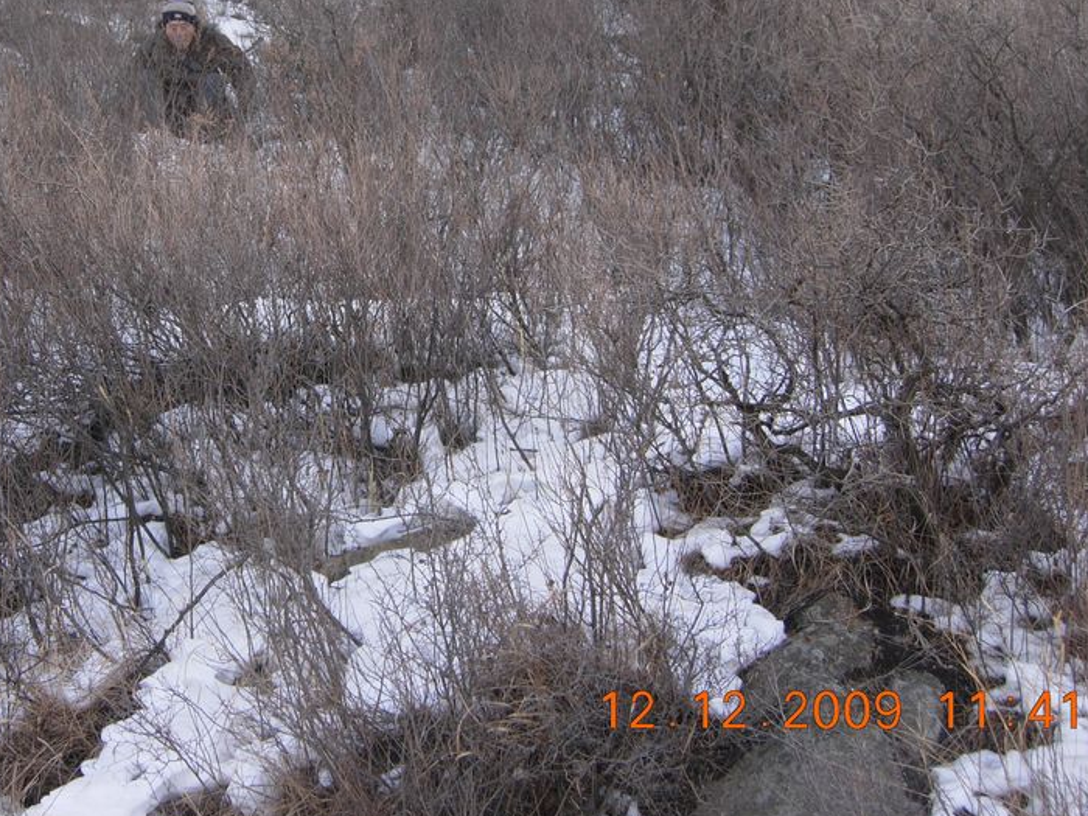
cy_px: 239
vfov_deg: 24.2
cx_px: 356
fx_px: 1886
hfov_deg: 31.9
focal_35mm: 60
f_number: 3.6
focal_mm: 8.5
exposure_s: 1/128
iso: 50
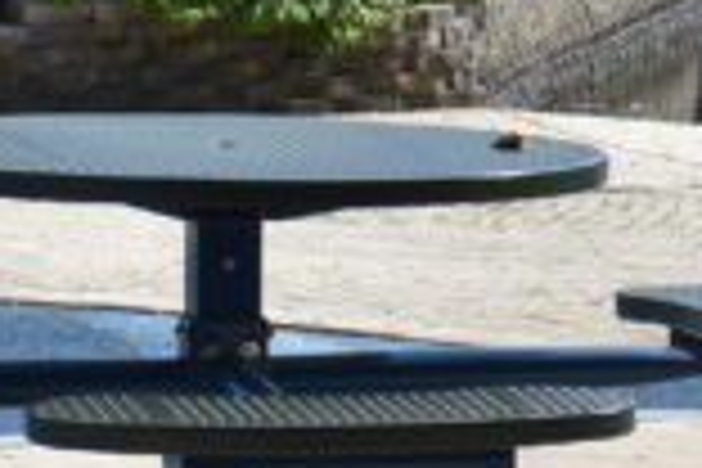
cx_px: 990
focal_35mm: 304
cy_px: 119
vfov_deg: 4.5
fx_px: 5933
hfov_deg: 6.7
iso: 200
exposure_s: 1/320
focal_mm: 31
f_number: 9
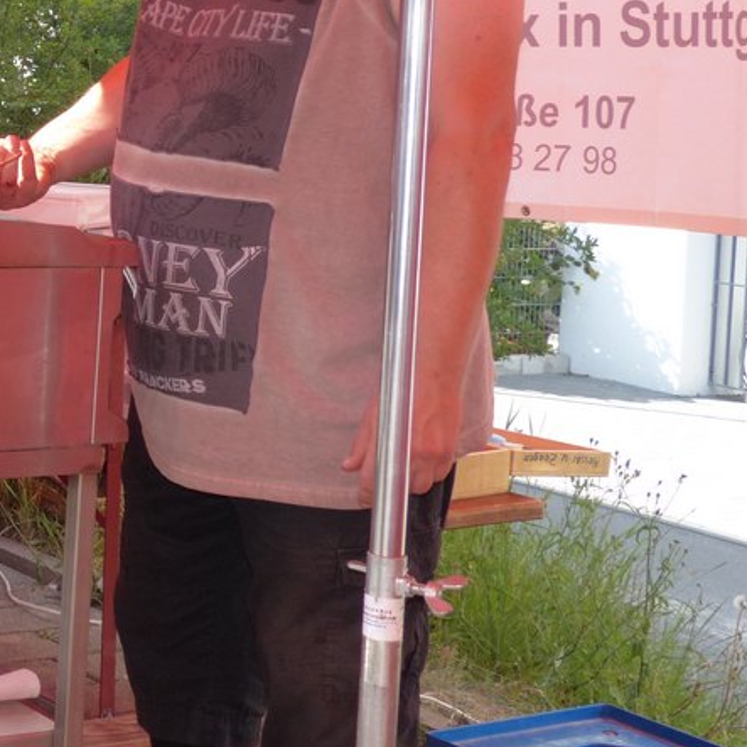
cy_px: 101
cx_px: -194
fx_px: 2246
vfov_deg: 18.6
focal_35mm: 92
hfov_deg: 17.8
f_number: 4
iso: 100
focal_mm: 6.4
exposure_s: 1/200
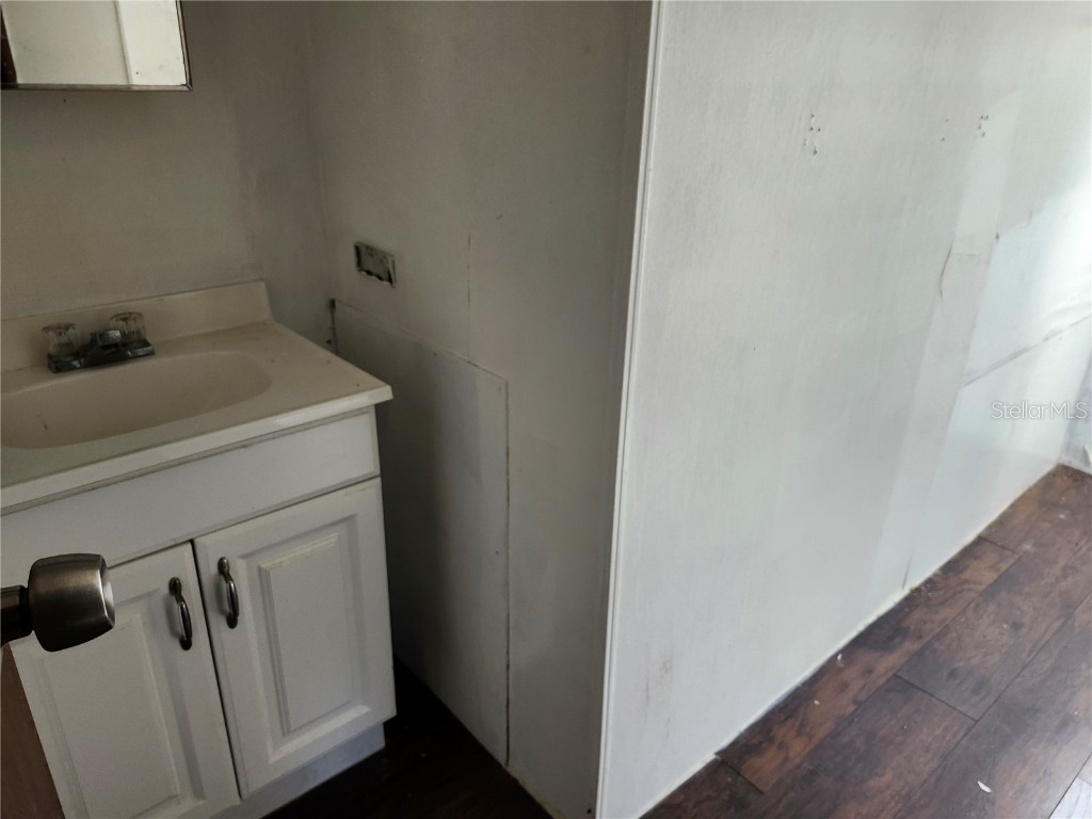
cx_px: 546
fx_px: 726
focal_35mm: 23
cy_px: 410
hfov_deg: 73.9
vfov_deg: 58.9
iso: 200
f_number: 1.8
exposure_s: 1/180
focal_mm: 5.54
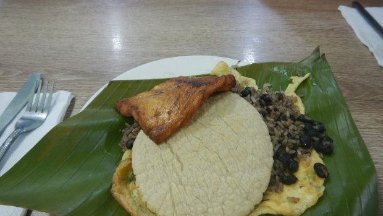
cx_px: 190
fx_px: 274
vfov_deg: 42.5
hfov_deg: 69.9
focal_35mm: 27
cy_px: 139
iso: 360
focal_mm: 4.3
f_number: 2.8
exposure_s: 1/30
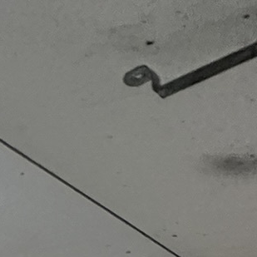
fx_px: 689
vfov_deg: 13.7
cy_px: 645
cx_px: -328
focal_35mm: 82
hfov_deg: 14.9
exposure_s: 1/60
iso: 640
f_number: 2.2
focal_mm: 2.22
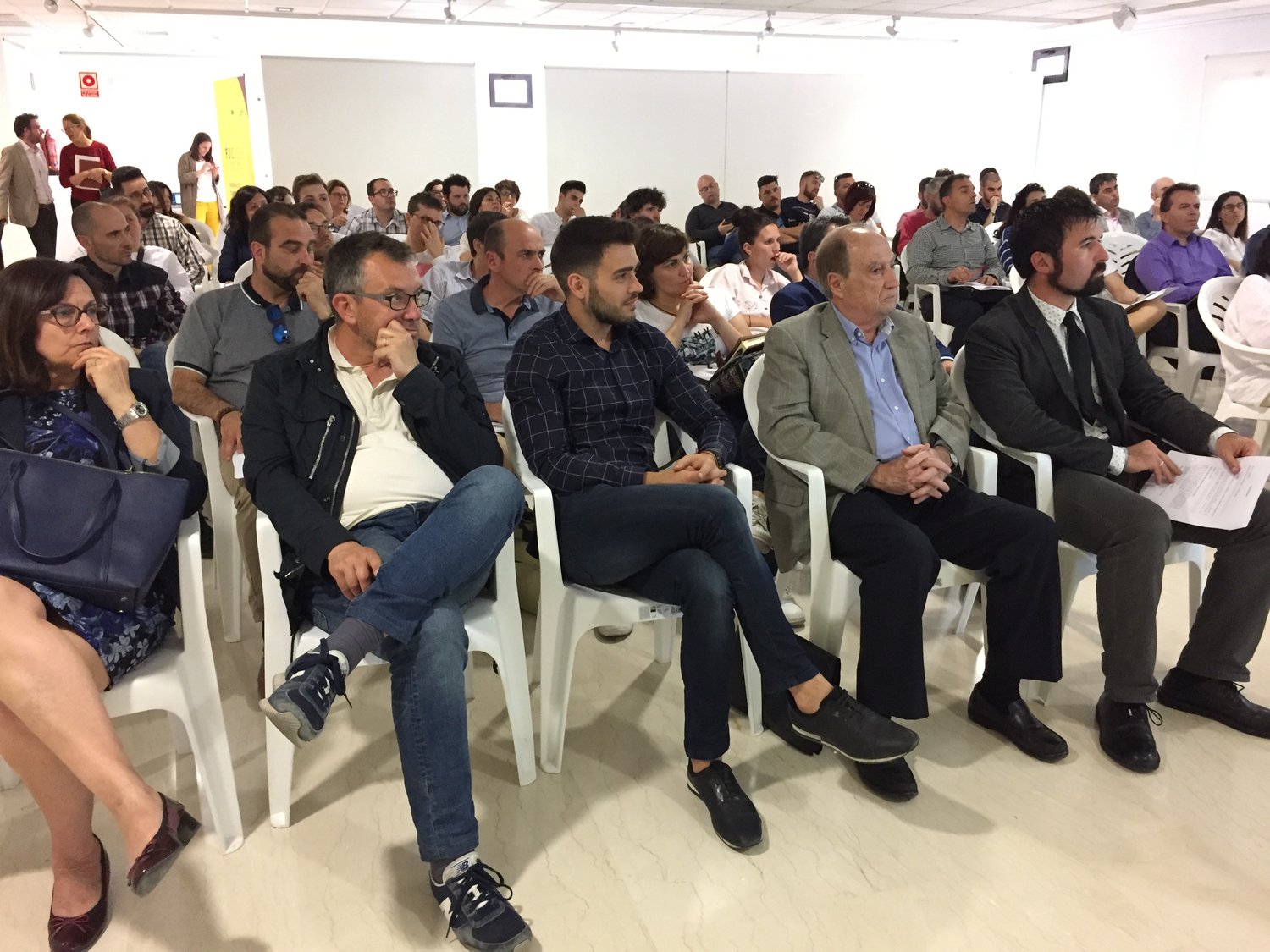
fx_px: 1064
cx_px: 635
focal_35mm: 29
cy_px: 476
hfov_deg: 61.7
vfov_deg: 48.2
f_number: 2.2
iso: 320
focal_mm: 4.15
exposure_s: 1/25
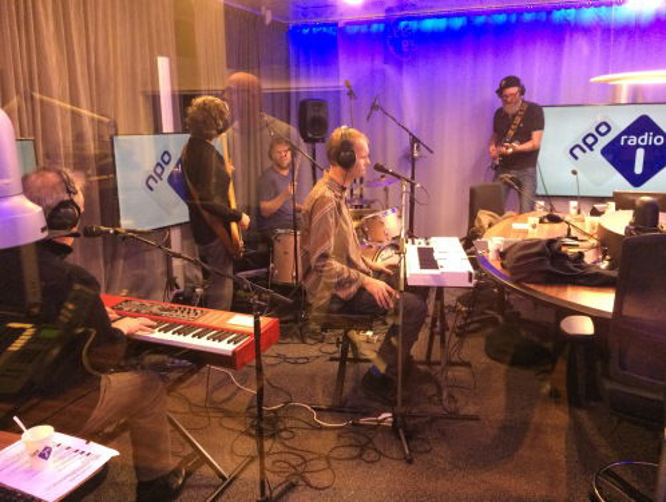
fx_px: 559
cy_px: 251
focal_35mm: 29
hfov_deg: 61.6
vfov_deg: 48.3
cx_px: 333
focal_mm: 4.15
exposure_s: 1/25
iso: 320
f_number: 2.2
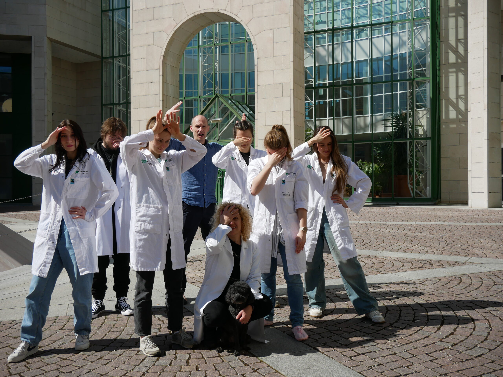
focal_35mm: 36
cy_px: 188
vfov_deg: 39.7
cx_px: 252
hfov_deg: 51.3
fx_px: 523
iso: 200
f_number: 5
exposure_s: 1/1600
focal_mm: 18
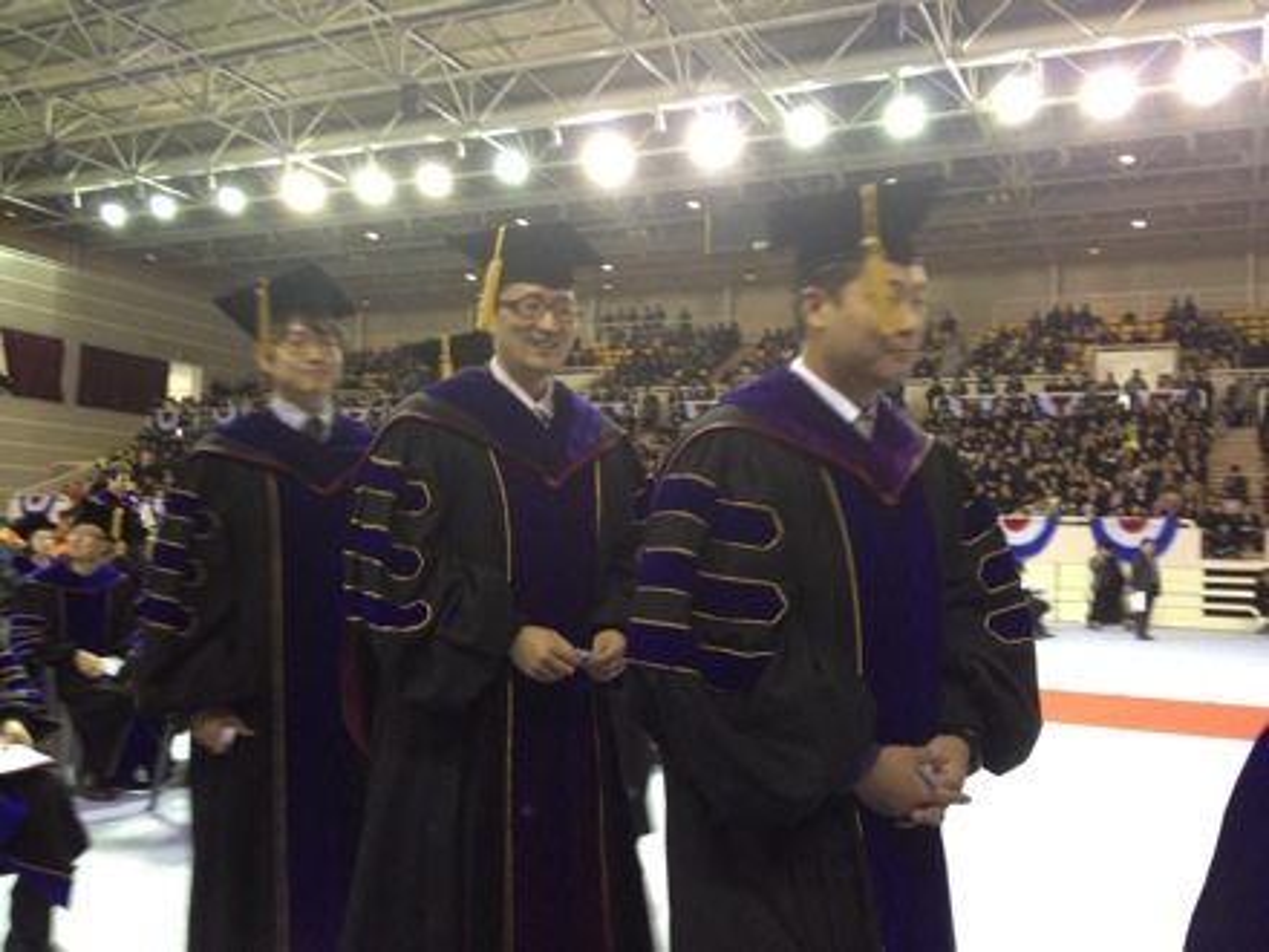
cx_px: 634
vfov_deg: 40.7
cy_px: 476
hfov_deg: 52.6
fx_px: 1283
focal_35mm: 35
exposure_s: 1/20
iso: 100
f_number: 2.4
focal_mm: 4.28
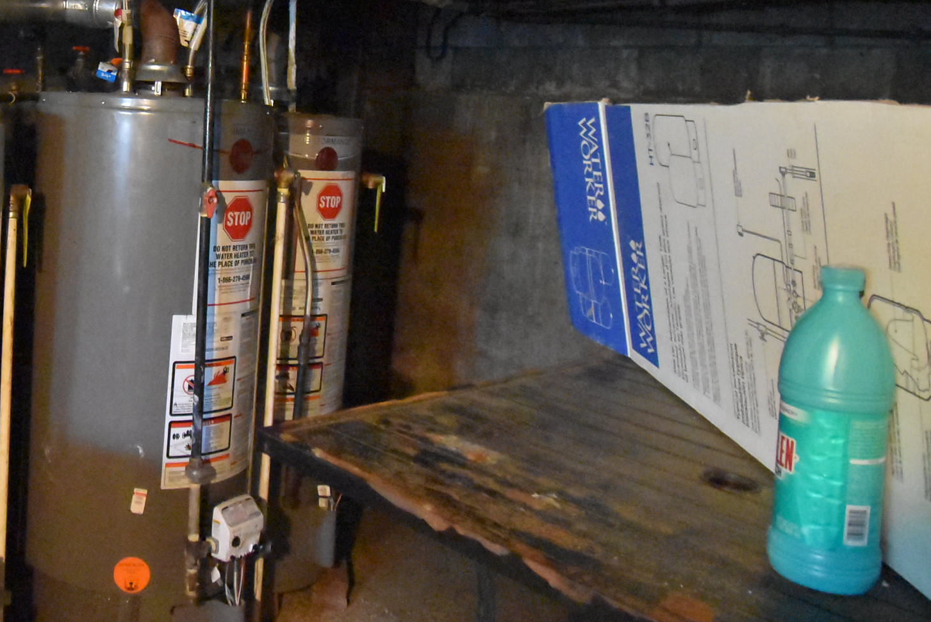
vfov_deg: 36.8
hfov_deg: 49.6
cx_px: 147
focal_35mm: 36
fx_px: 919
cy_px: 178
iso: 12800
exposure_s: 1/25
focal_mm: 11.5
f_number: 4.8
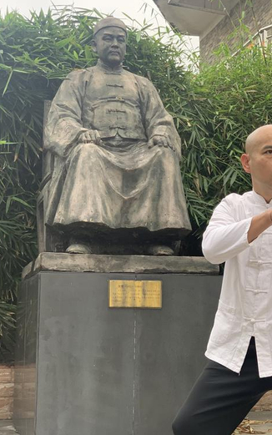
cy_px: 217
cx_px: 211
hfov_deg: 17.5
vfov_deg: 27.8
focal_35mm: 74
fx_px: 877
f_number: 2.4
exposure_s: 1/122
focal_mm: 6
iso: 40
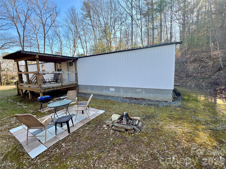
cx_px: 113
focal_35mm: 13
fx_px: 85
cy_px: 84
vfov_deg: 89.9
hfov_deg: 106.2
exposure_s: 1/161
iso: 32
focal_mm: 1.57
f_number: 1.8
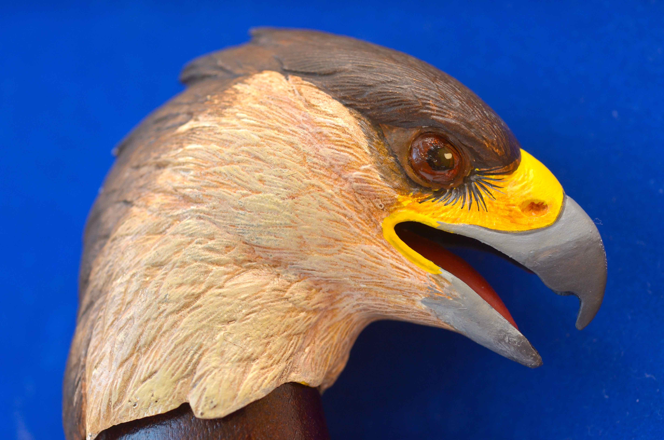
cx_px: 332
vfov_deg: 47.7
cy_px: 220
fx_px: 497
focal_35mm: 27
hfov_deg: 67.5
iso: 400
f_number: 5.6
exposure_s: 1/160
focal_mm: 18
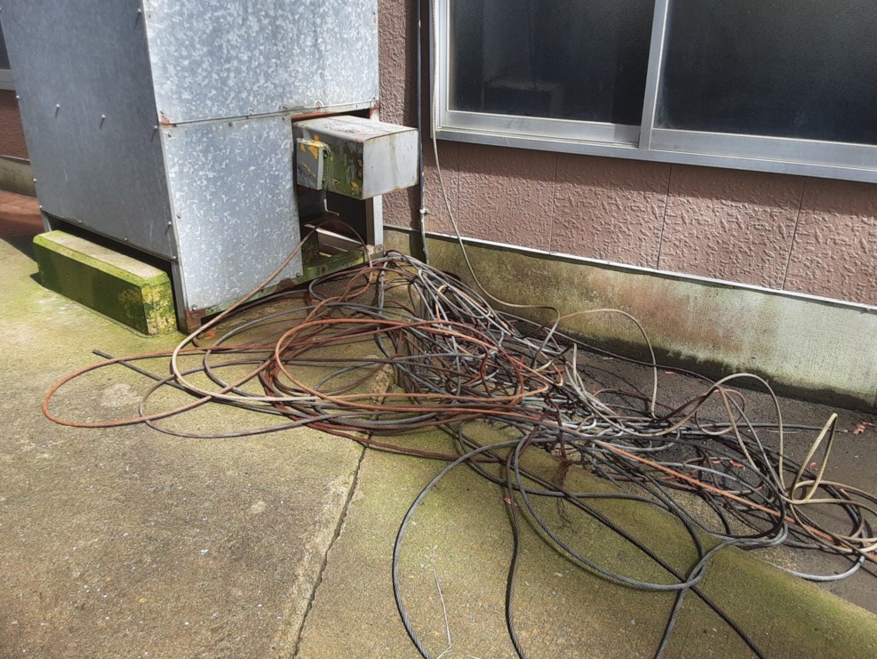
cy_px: 325
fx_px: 710
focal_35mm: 28
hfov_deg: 63.4
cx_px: 439
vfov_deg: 49.8
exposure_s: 1/369
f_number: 1.9
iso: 40
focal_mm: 2.91
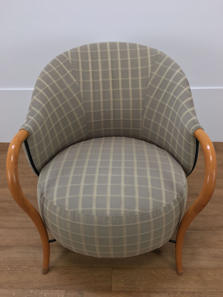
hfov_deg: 48.2
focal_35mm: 29
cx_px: 112
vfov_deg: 61.7
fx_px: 249
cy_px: 148
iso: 32
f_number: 2.2
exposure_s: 1/33
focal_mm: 4.15
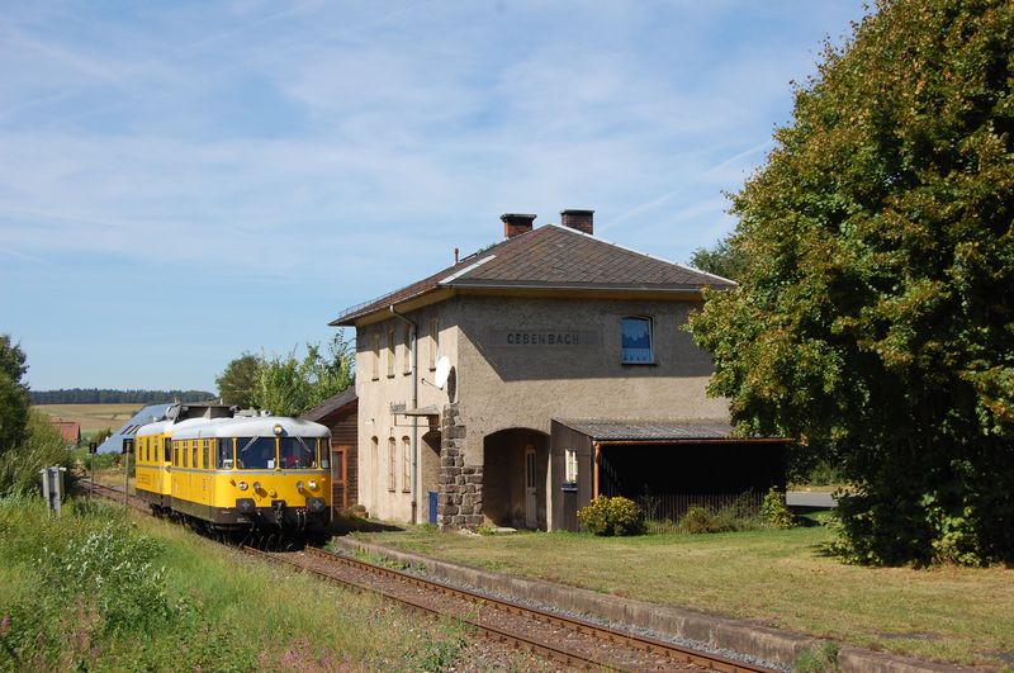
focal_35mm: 60
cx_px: 507
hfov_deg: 33.4
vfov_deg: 22.6
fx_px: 1688
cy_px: 336
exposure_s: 1/400
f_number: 9
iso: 200
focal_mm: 40
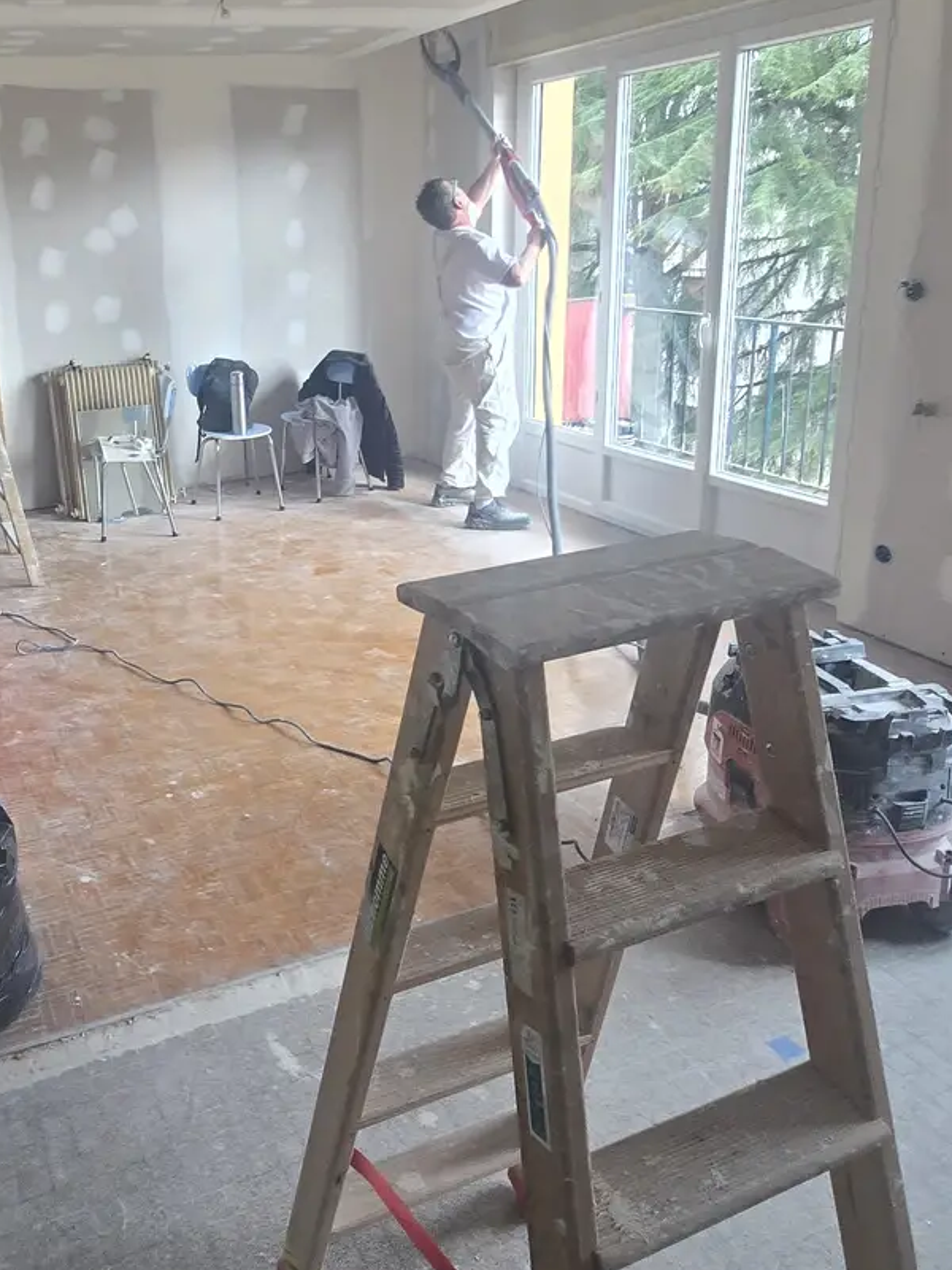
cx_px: 228
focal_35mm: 26
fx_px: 953
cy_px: 506
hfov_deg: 50.7
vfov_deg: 66.6
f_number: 2.2
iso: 64
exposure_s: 1/100
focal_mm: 2.2
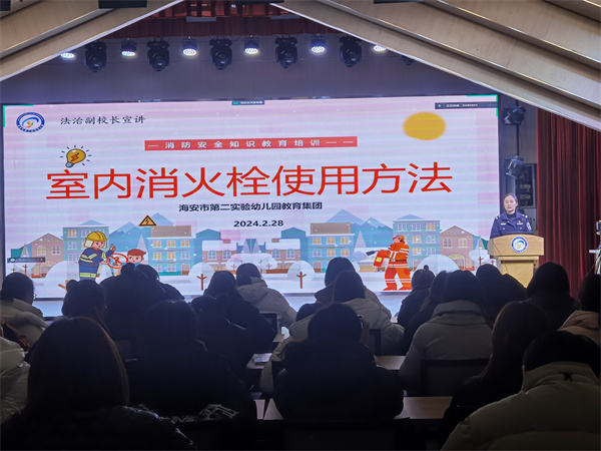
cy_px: 226
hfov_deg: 36.2
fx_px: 920
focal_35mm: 53
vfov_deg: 27.5
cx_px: 300
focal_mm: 6.71
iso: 50
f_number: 1.9
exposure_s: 1/380
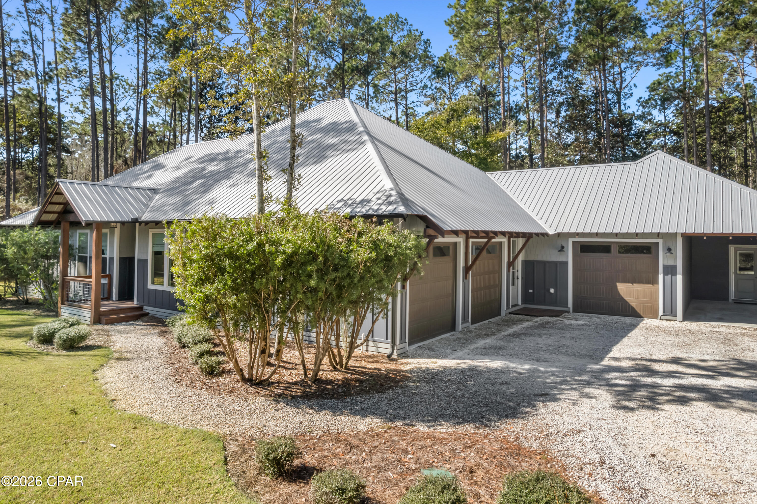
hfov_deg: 78.6
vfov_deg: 57.2
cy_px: 252
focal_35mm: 22
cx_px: 378
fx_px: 462
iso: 100
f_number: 2.8
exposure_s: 1/1600
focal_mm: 8.38
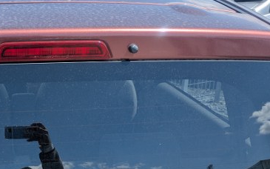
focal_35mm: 58
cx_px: 51
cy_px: 86
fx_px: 427
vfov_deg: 22.4
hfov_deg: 34.0
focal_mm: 5.43
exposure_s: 1/1653
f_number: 1.89
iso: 43
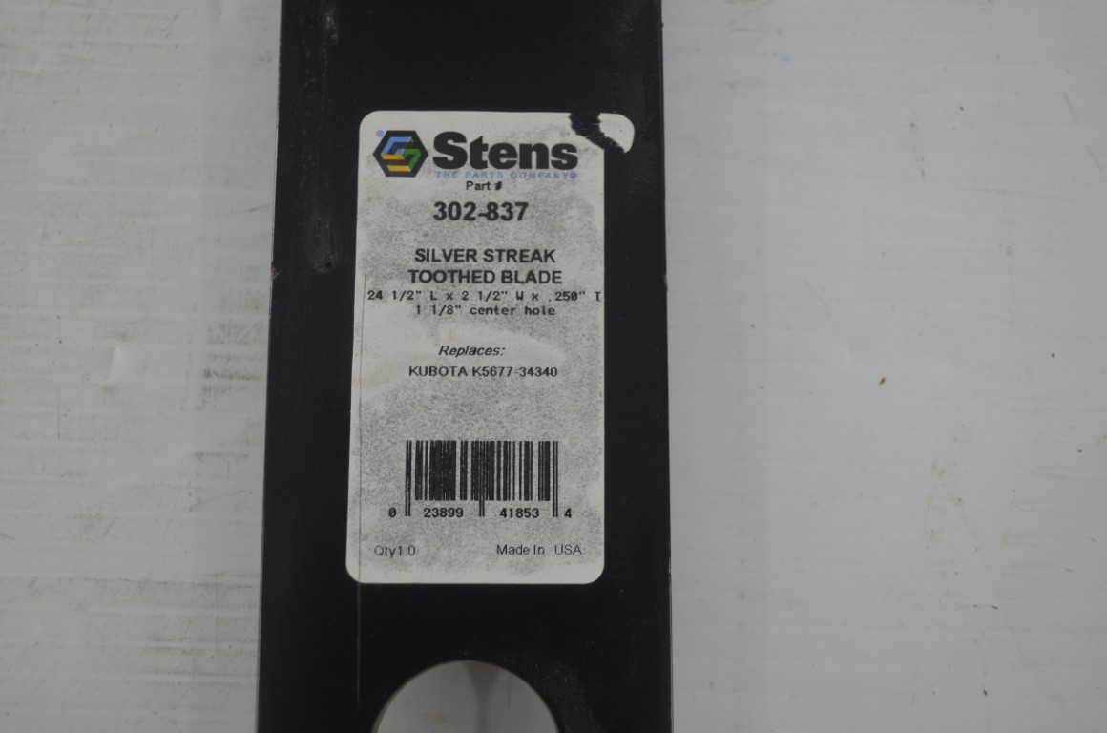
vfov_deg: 27.9
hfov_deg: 41.2
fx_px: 1473
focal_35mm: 48
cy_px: 366
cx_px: 554
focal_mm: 32
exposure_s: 1/60
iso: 500
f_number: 4.8
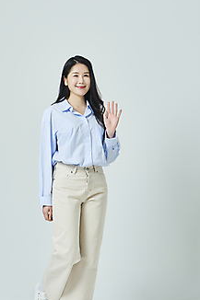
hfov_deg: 15.9
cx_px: 78
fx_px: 717
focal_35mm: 86
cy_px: 172
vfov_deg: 23.6
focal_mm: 70
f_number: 11
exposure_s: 1/125
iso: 100
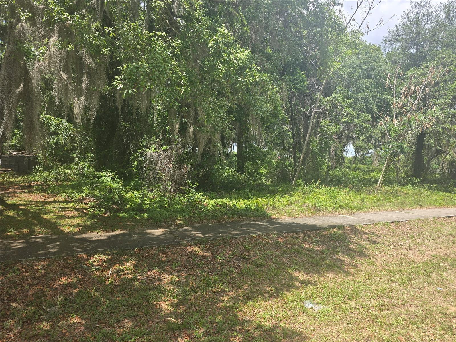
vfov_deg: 58.9
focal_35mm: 23
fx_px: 303
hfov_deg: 73.9
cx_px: 228
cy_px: 171
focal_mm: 6.3
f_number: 1.7
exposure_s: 1/379
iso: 12
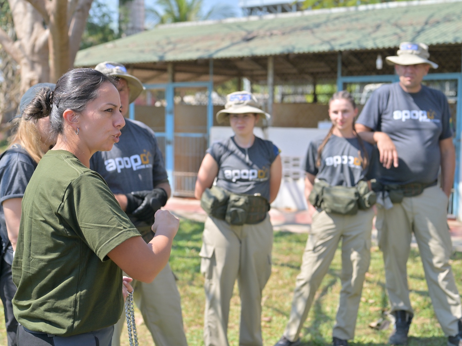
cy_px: 172
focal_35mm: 55
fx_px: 734
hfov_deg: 34.9
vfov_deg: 26.6
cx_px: 214
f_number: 4
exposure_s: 1/1000
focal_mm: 50
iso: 90
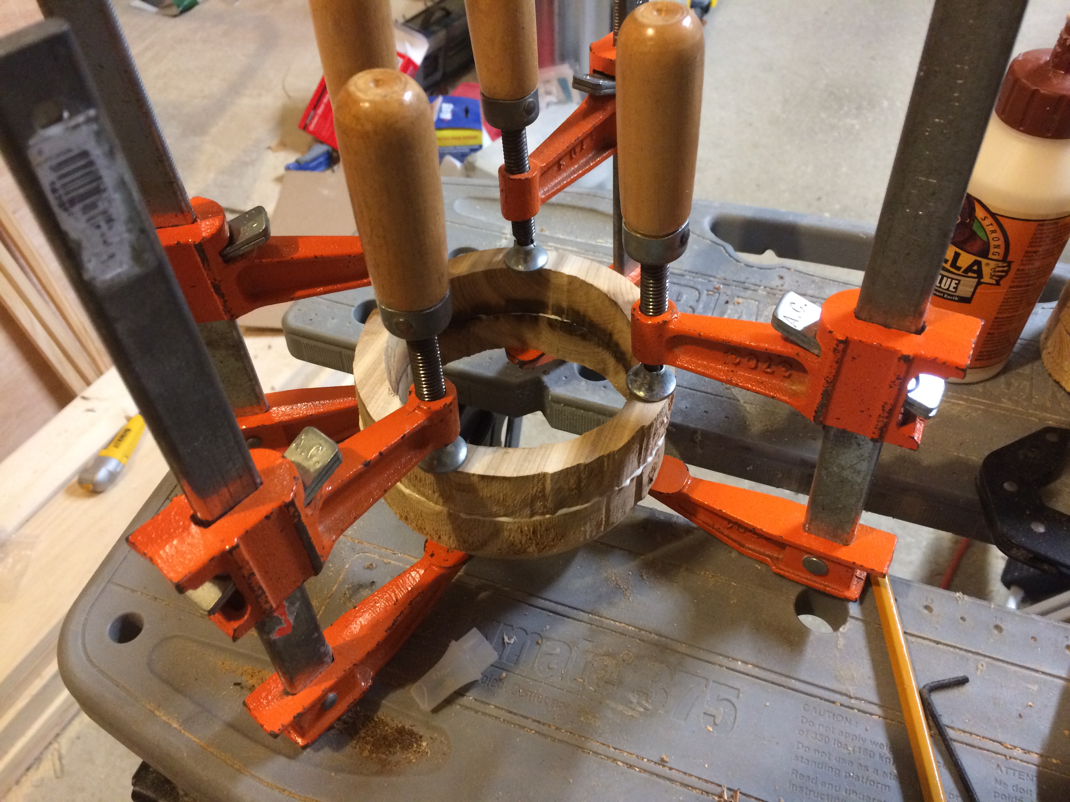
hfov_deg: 61.7
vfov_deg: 48.2
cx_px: 535
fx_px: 896
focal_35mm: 29
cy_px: 401
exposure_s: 1/24
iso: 320
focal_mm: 4.15
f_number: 2.2
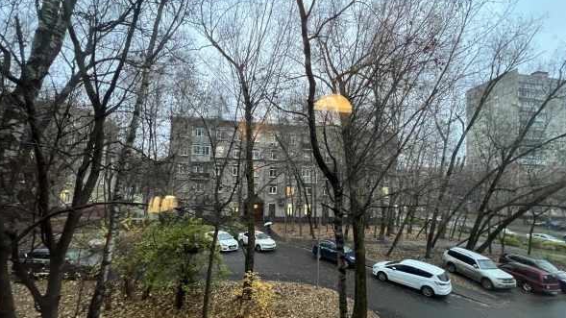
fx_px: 225
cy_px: 182
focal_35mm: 15
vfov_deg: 70.1
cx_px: 288
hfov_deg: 103.0
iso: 1000
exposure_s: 1/50
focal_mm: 1.57
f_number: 1.8
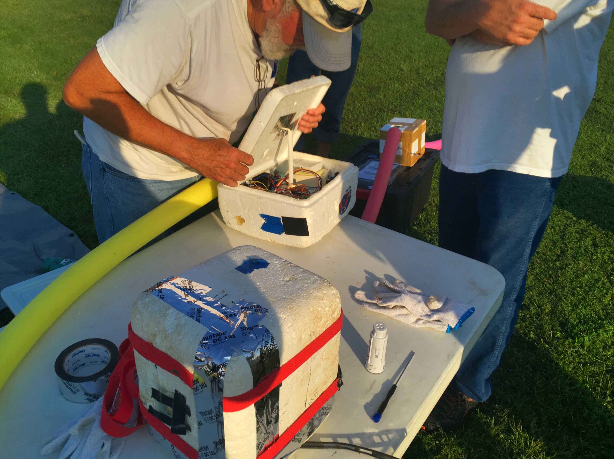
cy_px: 223
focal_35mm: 31
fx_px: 549
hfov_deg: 58.4
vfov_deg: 45.4
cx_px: 296
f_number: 2.2
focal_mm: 4.15
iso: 25
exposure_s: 1/6993
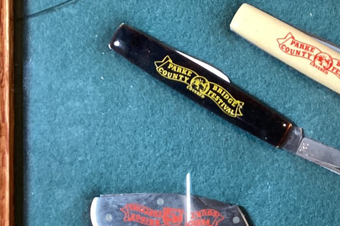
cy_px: 156
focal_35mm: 71
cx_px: 262
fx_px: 671
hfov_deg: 28.0
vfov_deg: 19.1
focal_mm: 3.3
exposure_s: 1/50
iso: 160
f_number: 2.4
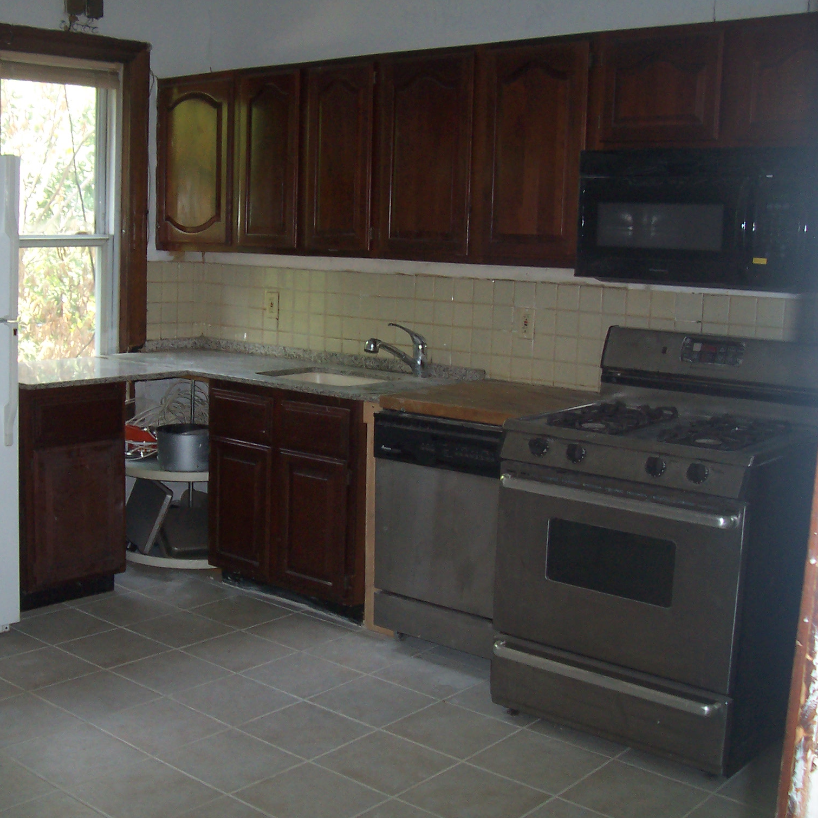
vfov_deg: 38.3
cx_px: 280
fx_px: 1176
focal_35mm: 44
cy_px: 408
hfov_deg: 38.0
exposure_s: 1/60
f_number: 2.8
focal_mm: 5.6
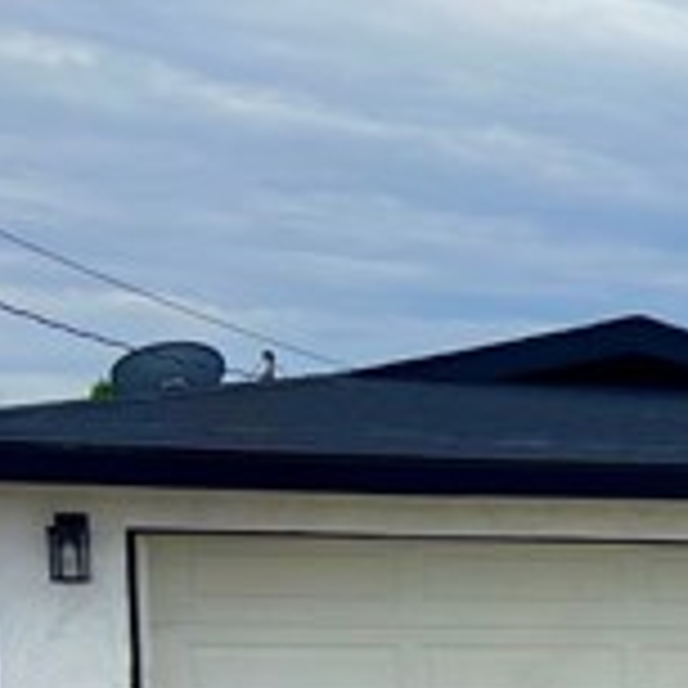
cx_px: 1358
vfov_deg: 17.4
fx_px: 2159
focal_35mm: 96
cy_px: 787
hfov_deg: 14.9
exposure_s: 1/1449
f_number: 1.5
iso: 50
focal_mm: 5.7
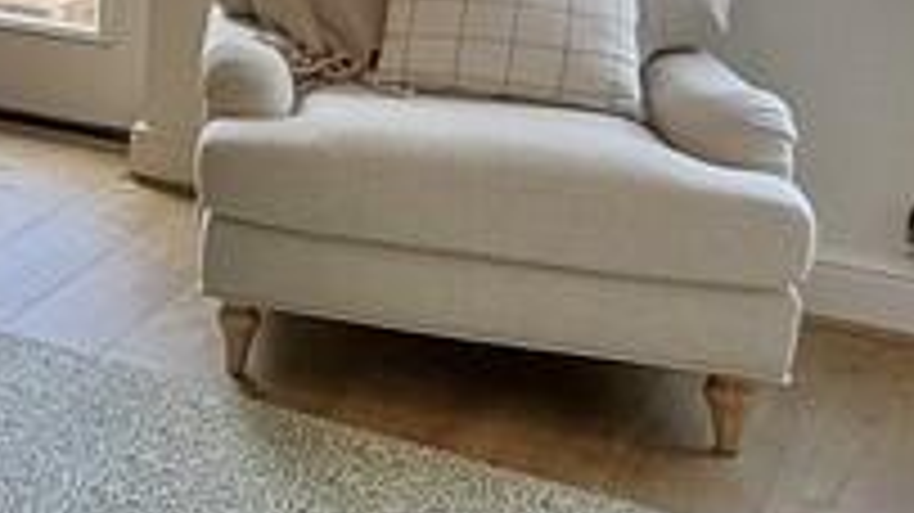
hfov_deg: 20.3
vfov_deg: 14.9
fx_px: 1865
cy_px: -166
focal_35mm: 77
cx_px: -698
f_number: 2.2
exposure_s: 1/99
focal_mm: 2.22
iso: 160
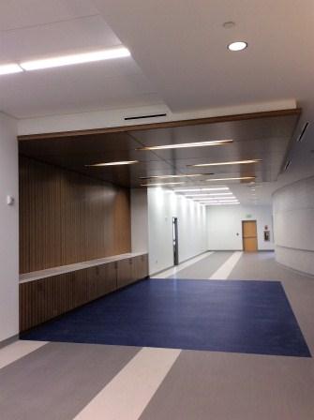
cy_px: 210
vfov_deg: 56.9
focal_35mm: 32
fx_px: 388
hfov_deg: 44.1
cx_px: 157
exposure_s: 1/24
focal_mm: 3.3
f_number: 2.4
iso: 40
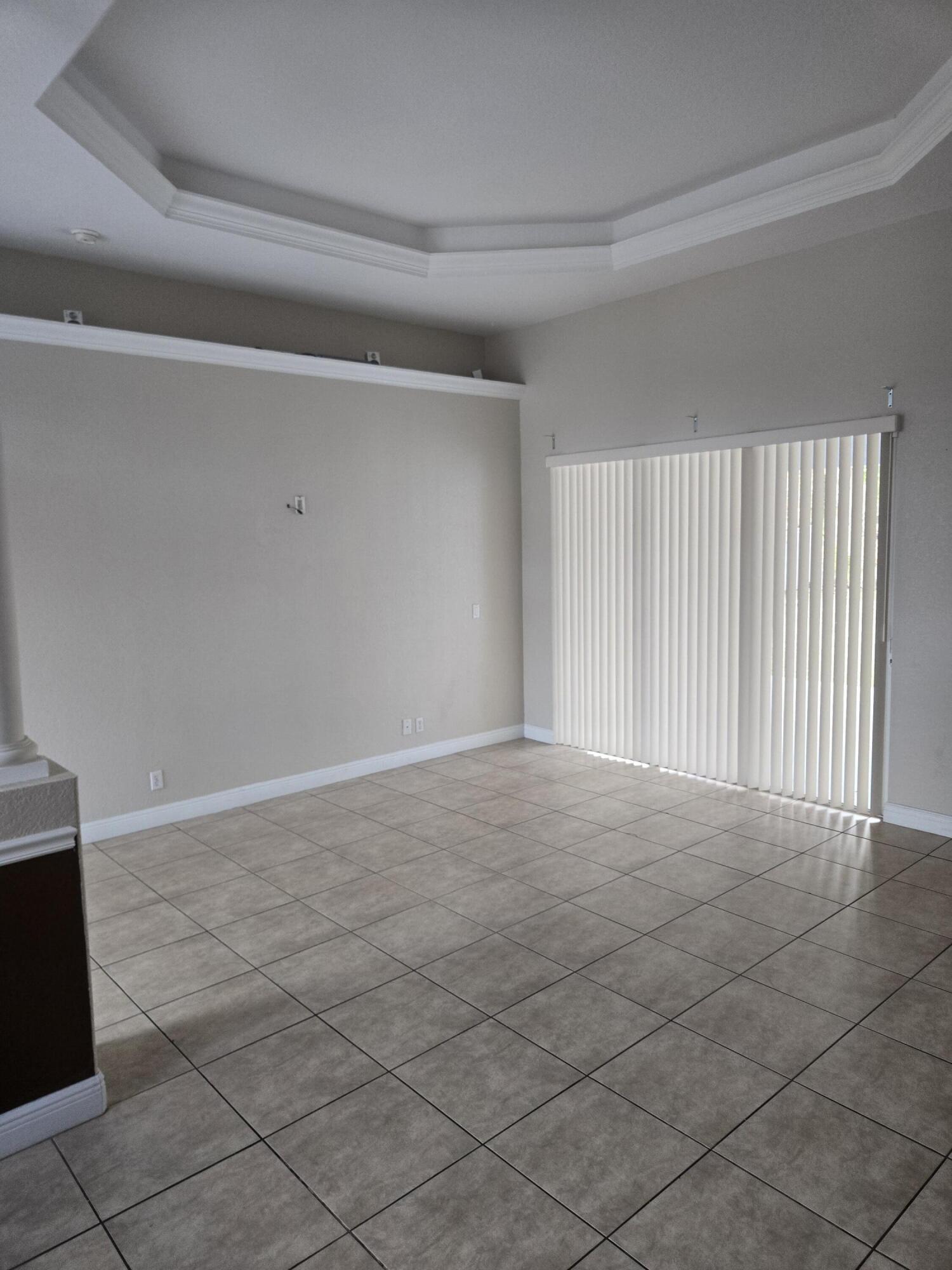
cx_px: 476
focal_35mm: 23
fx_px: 843
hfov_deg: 58.9
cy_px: 635
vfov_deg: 73.9
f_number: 1.8
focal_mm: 5.4
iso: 200
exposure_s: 1/120
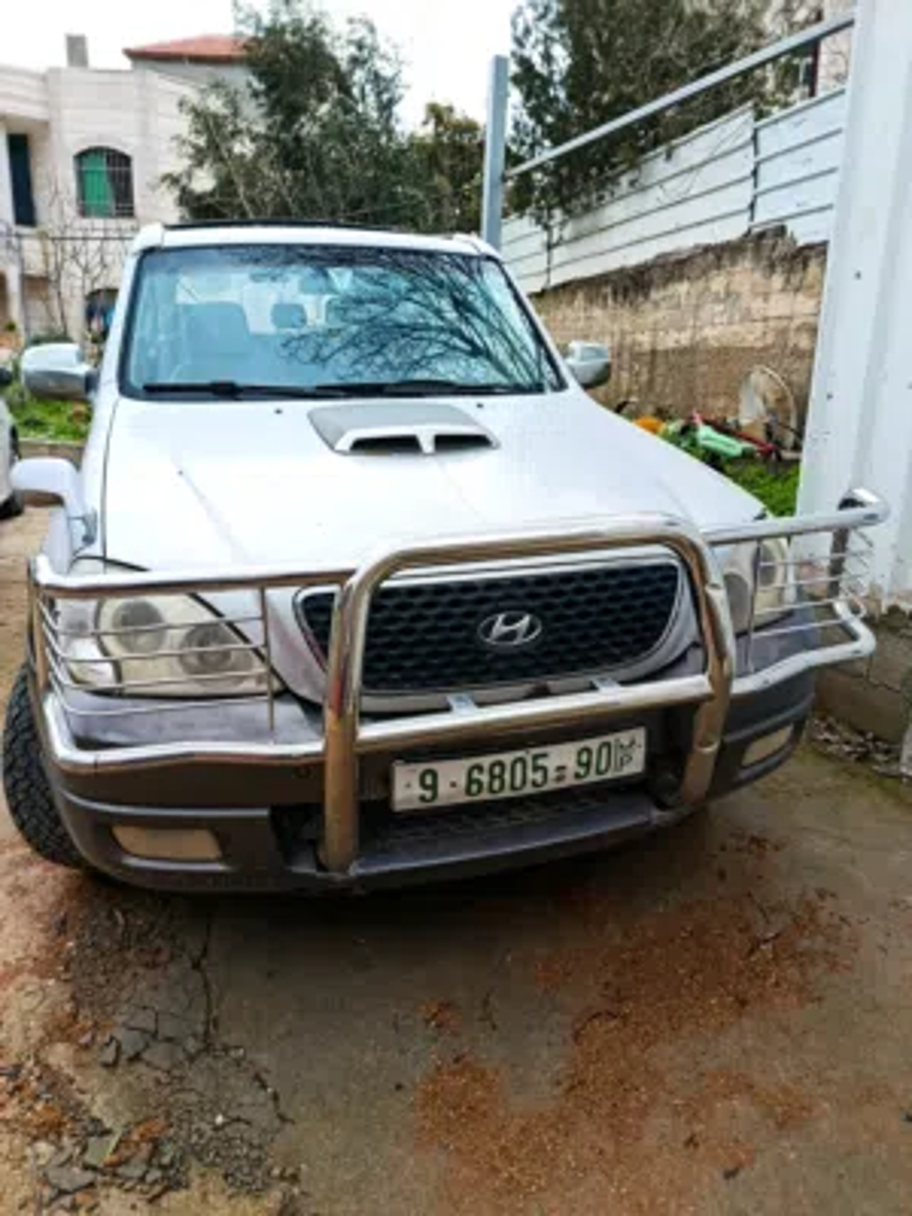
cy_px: 608
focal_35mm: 24
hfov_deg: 56.8
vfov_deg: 71.6
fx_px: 843
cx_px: 456
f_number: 1.7
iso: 55
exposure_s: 1/100
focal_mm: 5.24
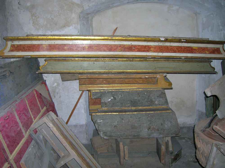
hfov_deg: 54.0
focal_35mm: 34
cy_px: 84
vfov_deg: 41.7
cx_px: 112
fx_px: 221
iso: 107
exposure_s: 1/60.1
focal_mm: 5.7
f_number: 2.9
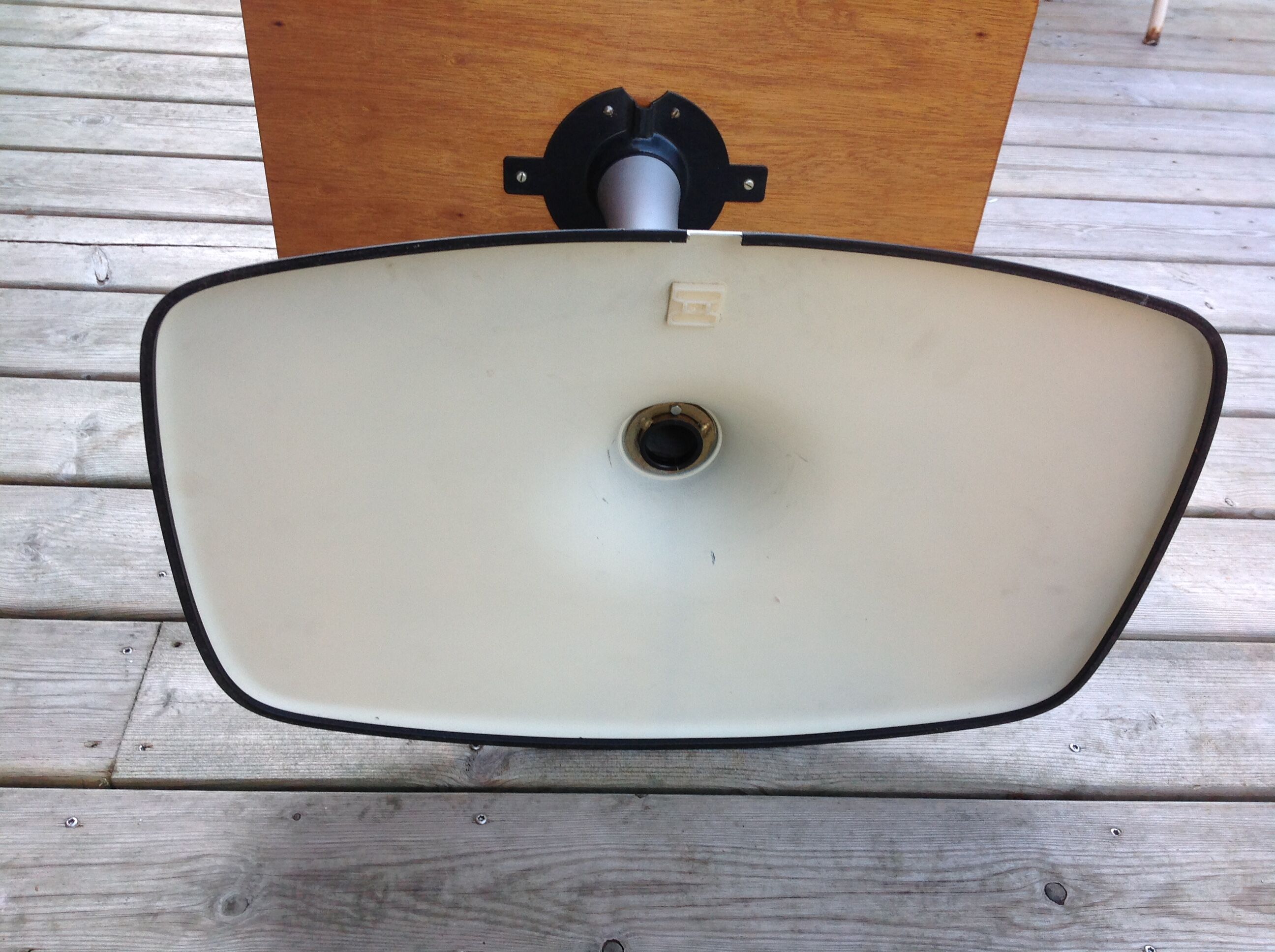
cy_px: 476
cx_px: 638
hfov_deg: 52.7
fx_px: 1287
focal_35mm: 35
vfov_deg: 40.6
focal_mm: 4.28
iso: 50
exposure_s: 1/120
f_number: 2.4
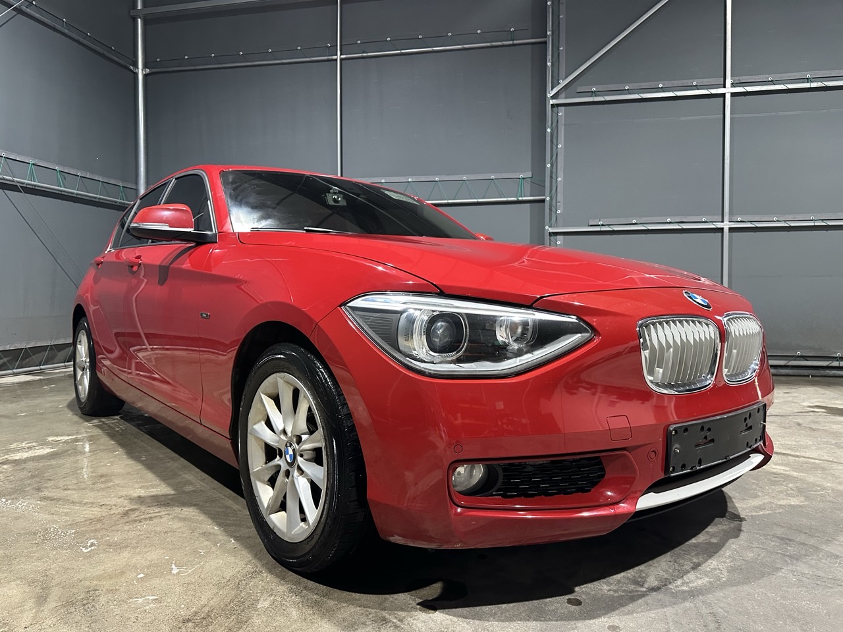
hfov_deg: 71.6
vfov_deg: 56.8
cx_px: 422
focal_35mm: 24
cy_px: 316
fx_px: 584
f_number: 1.78
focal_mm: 6.86
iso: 500
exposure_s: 1/60
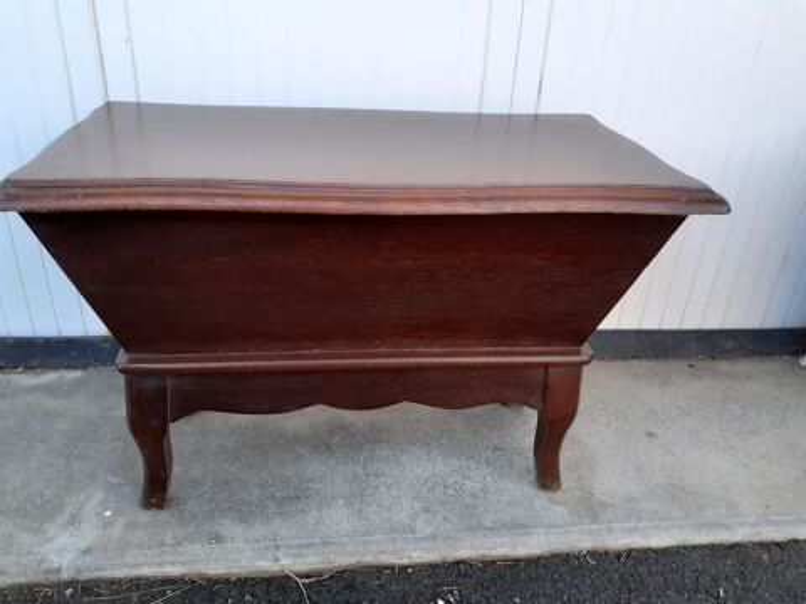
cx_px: 403
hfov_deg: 65.3
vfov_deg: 51.4
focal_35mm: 27
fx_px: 629
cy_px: 302
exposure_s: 1/100
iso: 64
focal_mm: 3.6
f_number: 1.9
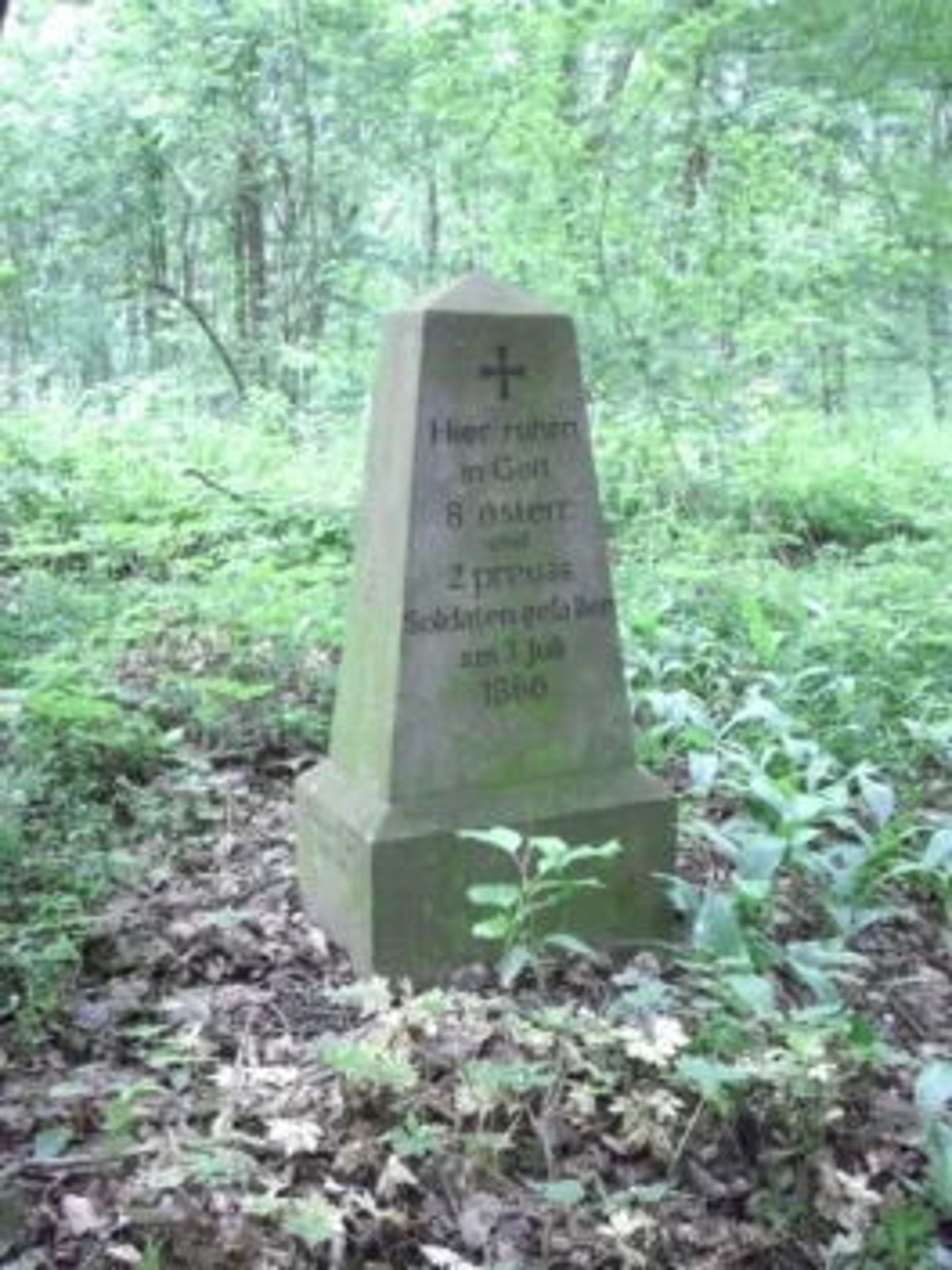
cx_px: 476
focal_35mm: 38
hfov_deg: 37.7
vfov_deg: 49.0
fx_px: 1393
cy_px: 635
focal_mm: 6.2
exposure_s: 1/80
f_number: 2.8
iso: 1600
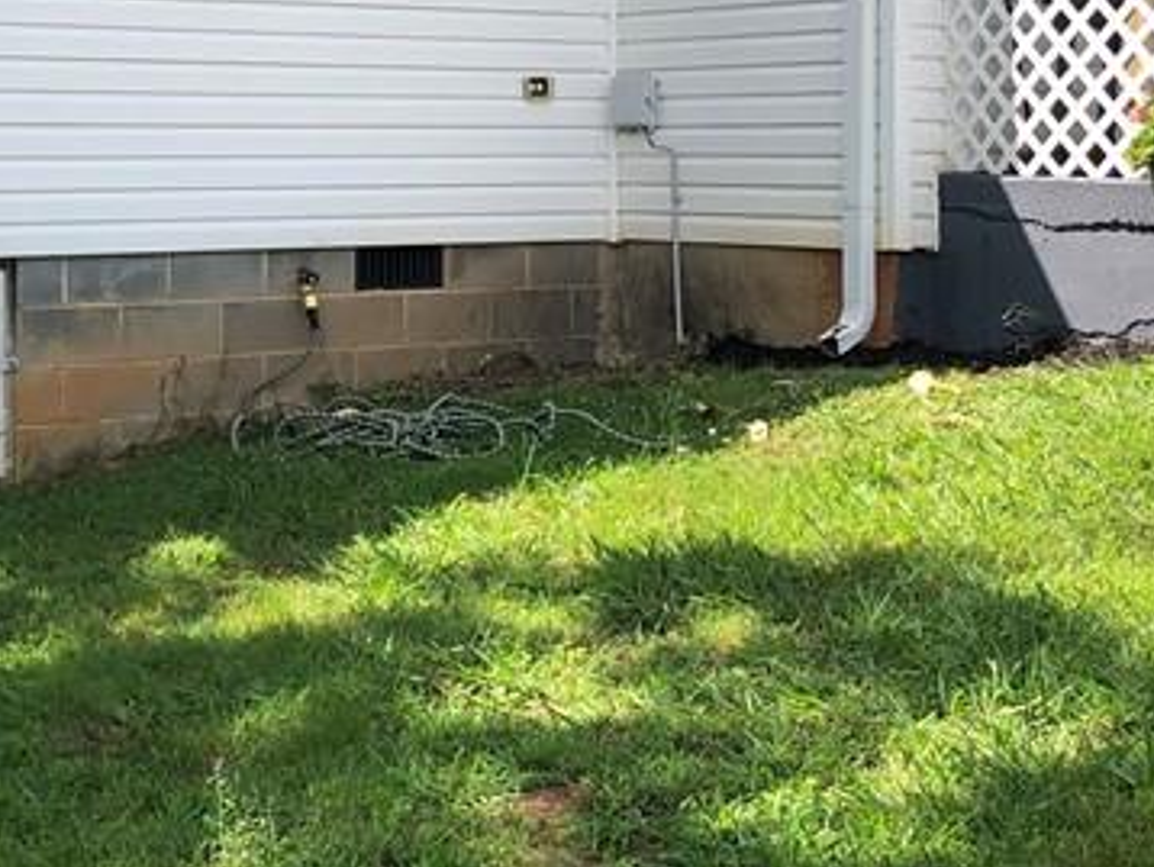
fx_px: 2669
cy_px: 97
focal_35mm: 80
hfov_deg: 24.4
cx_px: 513
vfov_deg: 18.2
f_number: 1.8
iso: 20
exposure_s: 1/759
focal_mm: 3.99
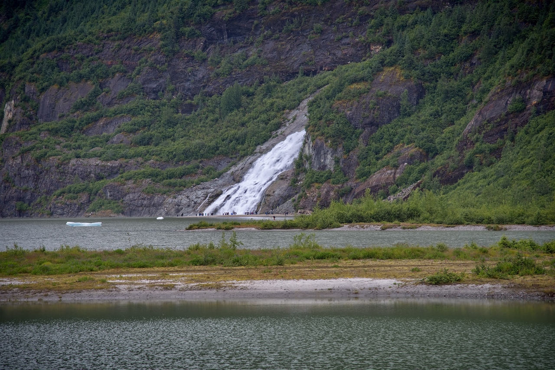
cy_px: 185
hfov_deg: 17.1
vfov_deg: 11.4
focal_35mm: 120
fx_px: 1850
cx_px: 278
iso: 100
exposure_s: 1/250
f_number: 5
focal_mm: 120
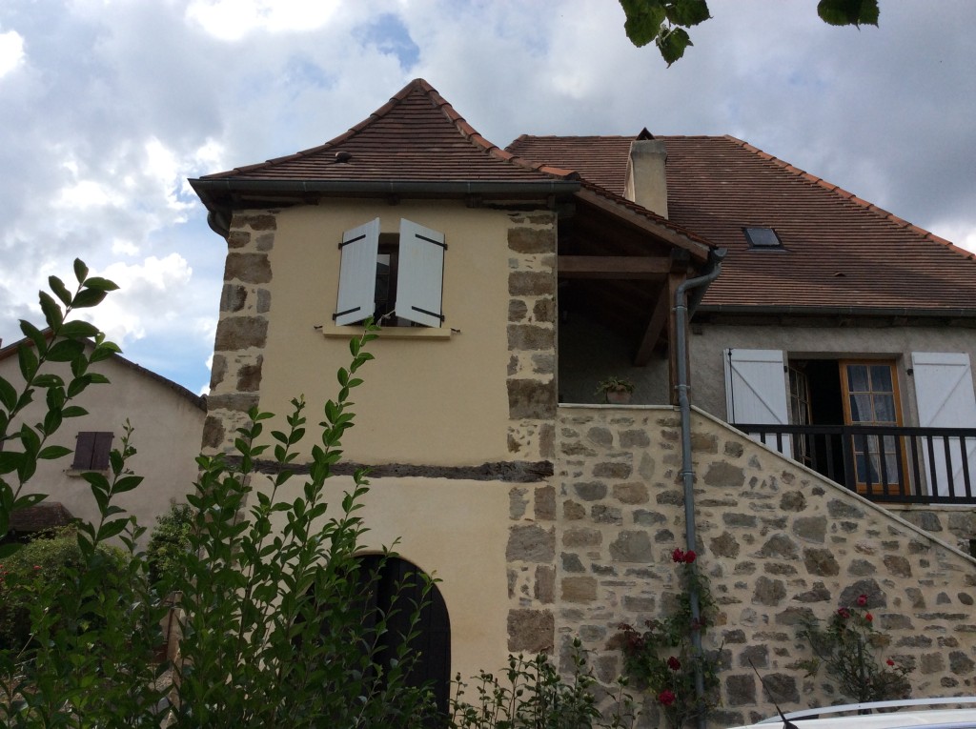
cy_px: 364
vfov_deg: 42.8
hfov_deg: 55.4
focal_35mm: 33
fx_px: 929
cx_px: 488
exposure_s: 1/1845
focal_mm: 3.3
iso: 32
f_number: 2.4
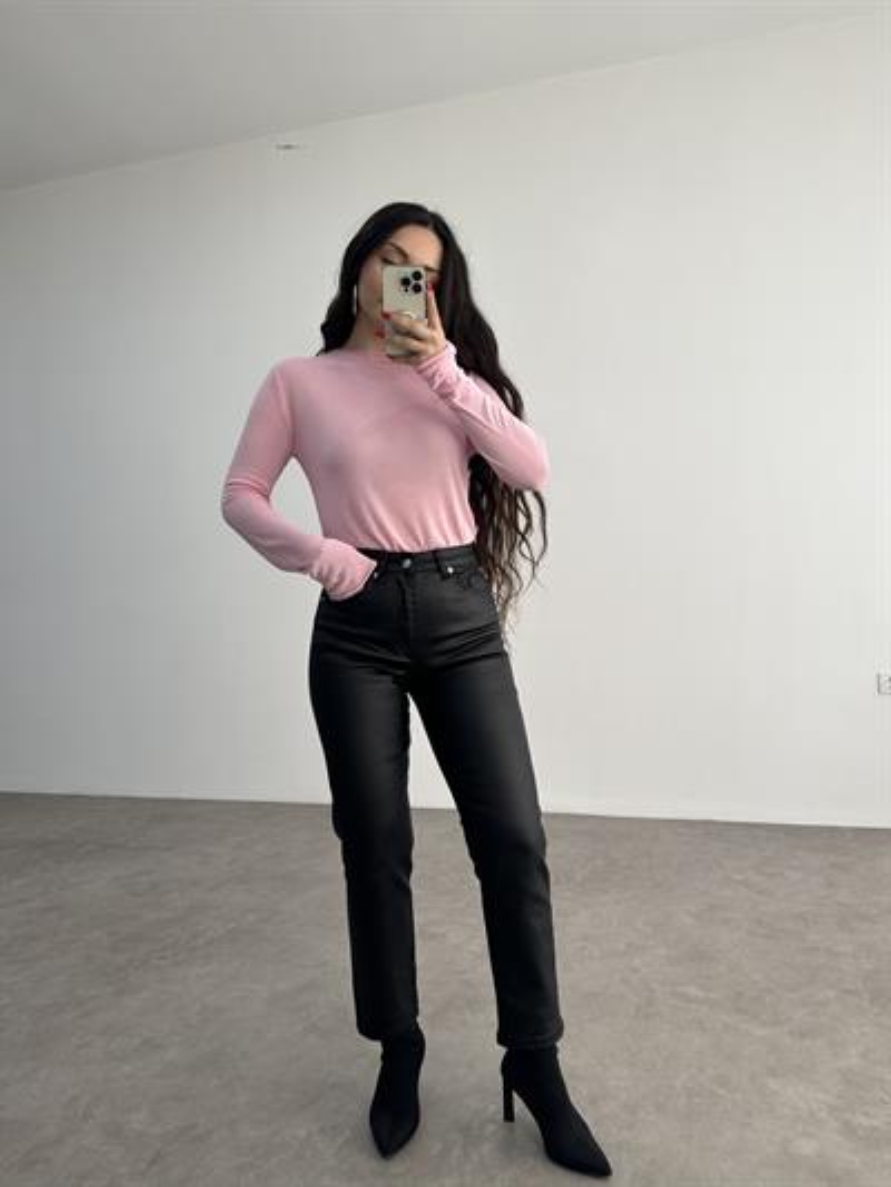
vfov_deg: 71.6
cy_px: 594
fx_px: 823
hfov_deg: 56.8
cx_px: 446
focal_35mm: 24
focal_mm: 6.86
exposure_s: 1/125
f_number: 1.78
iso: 50
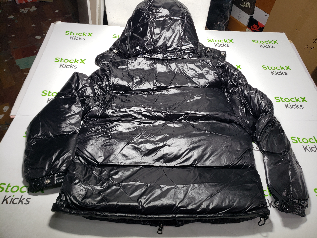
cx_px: 158
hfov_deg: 67.3
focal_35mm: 26
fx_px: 238
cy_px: 119
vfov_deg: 53.1
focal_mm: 4.3
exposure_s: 1/173
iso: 50
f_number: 1.5
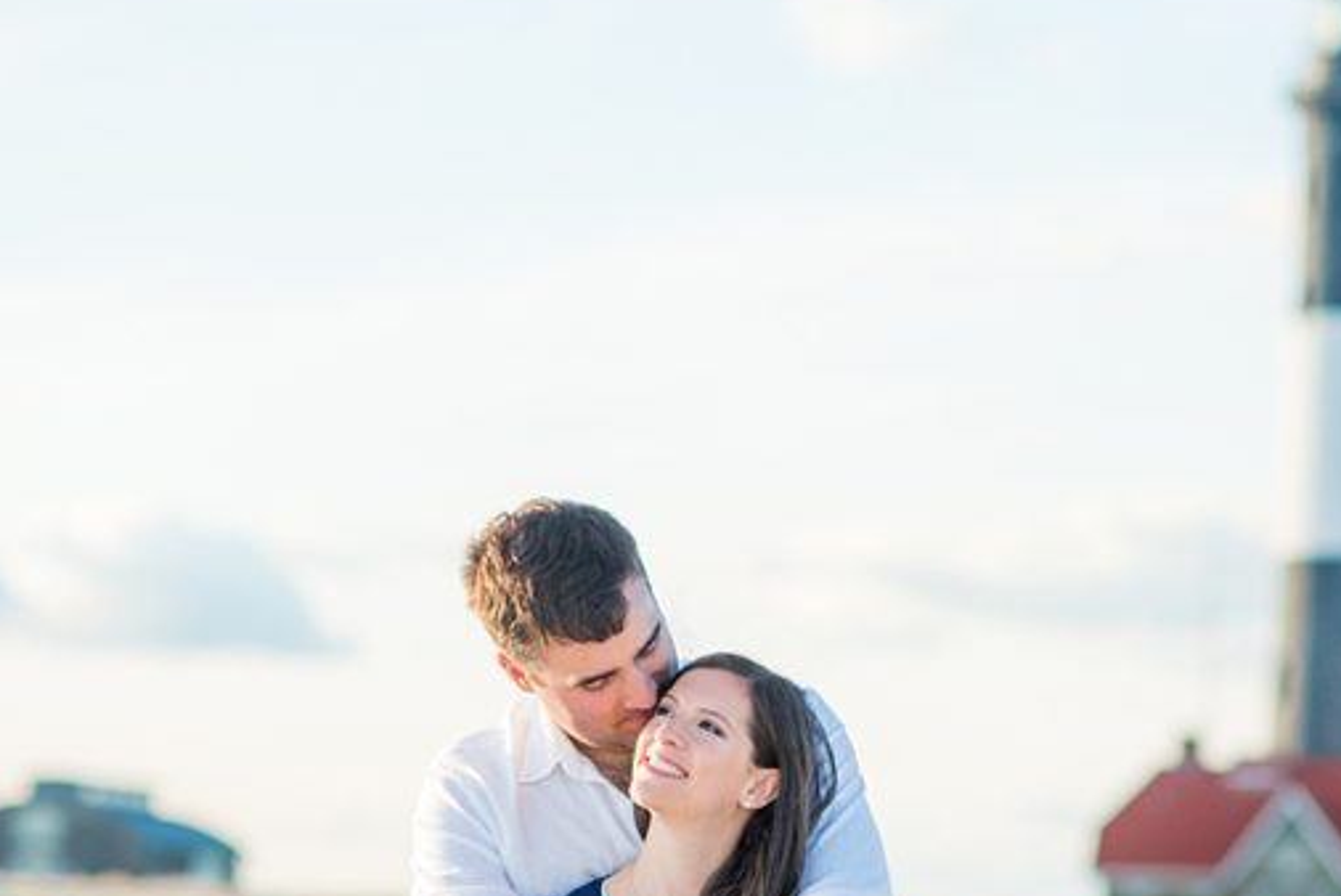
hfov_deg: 11.9
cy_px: 782
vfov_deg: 8.0
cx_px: 1057
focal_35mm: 172
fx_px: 6410
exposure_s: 1/4000
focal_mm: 85
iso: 160
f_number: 2.2
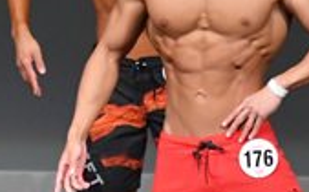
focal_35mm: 1334
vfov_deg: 1.0
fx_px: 11215
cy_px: 163
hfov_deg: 1.6
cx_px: -103
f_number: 5.6
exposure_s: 1/400
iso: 4000
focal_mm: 190
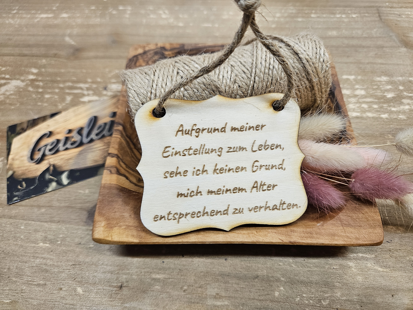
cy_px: 155
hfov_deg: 73.9
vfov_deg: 58.9
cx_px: 206
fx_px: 274
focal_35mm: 23
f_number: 1.8
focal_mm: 5.4
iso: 250
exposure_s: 1/101
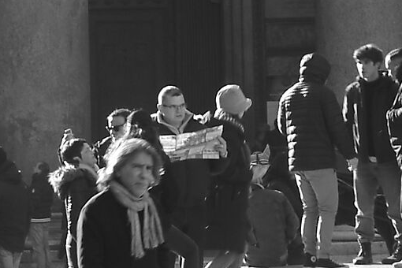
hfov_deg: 5.7
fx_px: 3942
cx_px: -374
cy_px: 42
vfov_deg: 3.9
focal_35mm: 353
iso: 100
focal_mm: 50
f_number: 9.5
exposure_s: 1/45
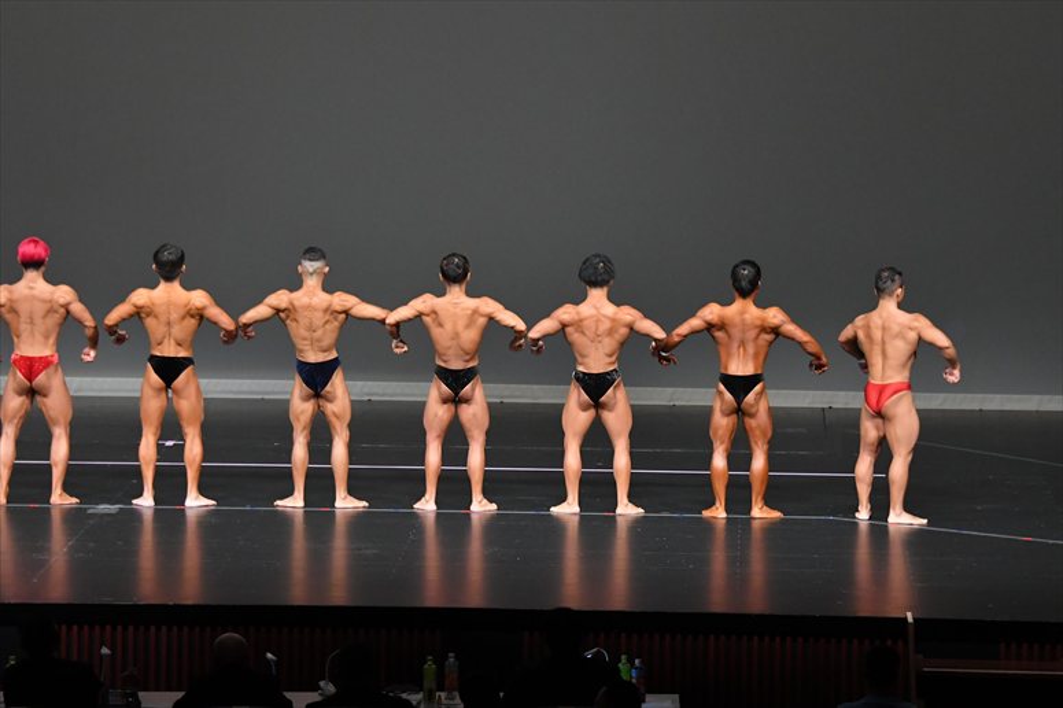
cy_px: 354
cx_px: 532
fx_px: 4427
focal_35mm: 150
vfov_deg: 9.1
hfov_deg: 13.7
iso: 4000
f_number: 5.6
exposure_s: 1/400
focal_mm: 100
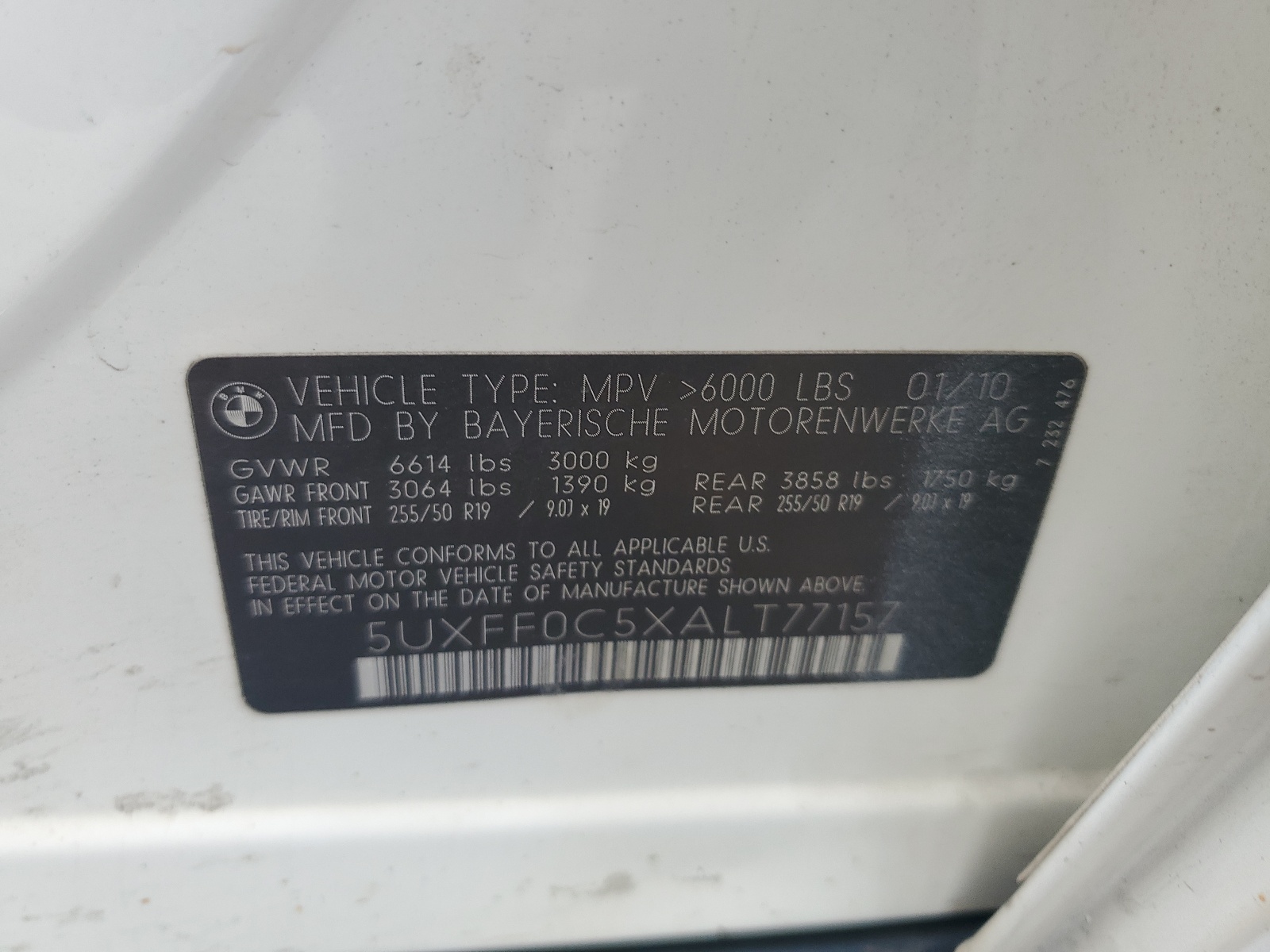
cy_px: 476
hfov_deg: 67.3
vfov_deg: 53.1
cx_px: 635
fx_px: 954
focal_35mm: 26
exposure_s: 1/120
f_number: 1.5
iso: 50
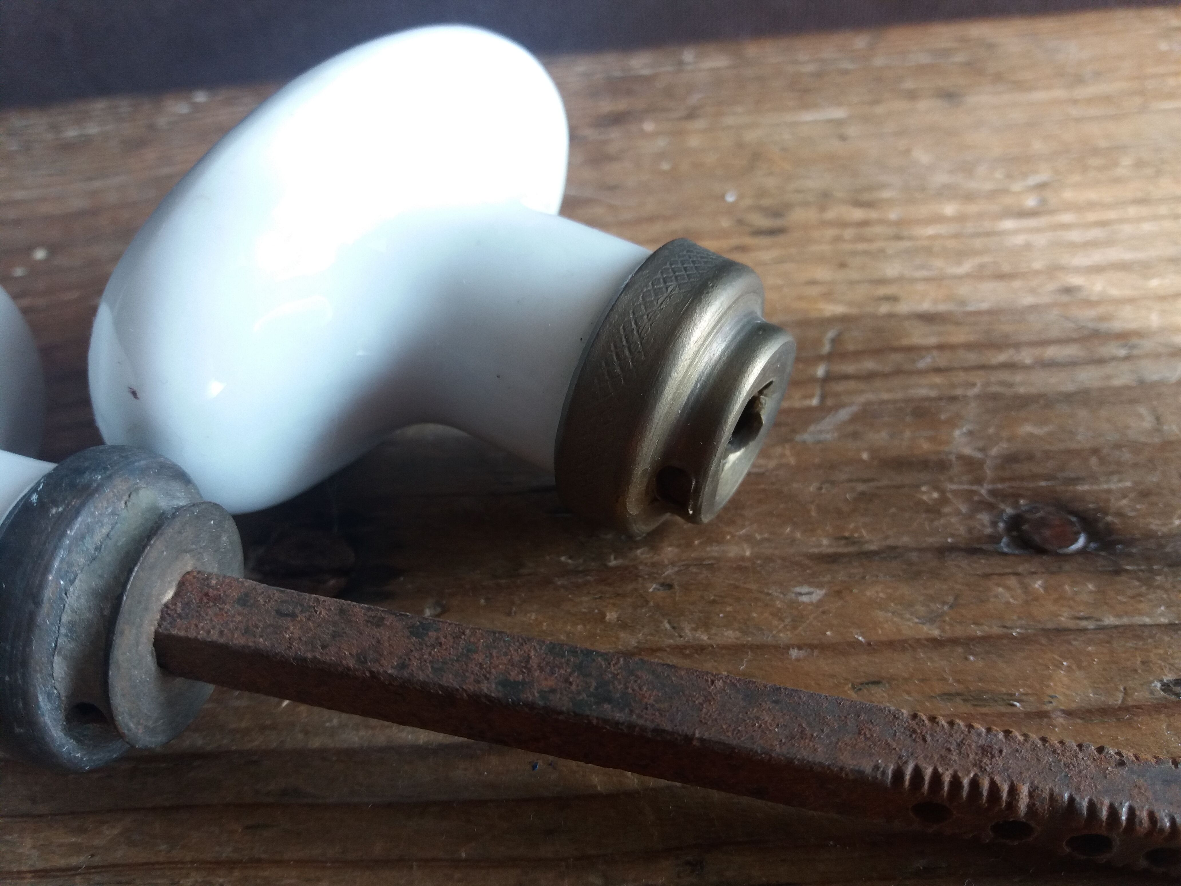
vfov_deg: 49.7
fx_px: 955
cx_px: 590
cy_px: 443
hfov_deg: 63.4
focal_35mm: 28
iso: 64
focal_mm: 3.7
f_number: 1.9
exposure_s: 1/33
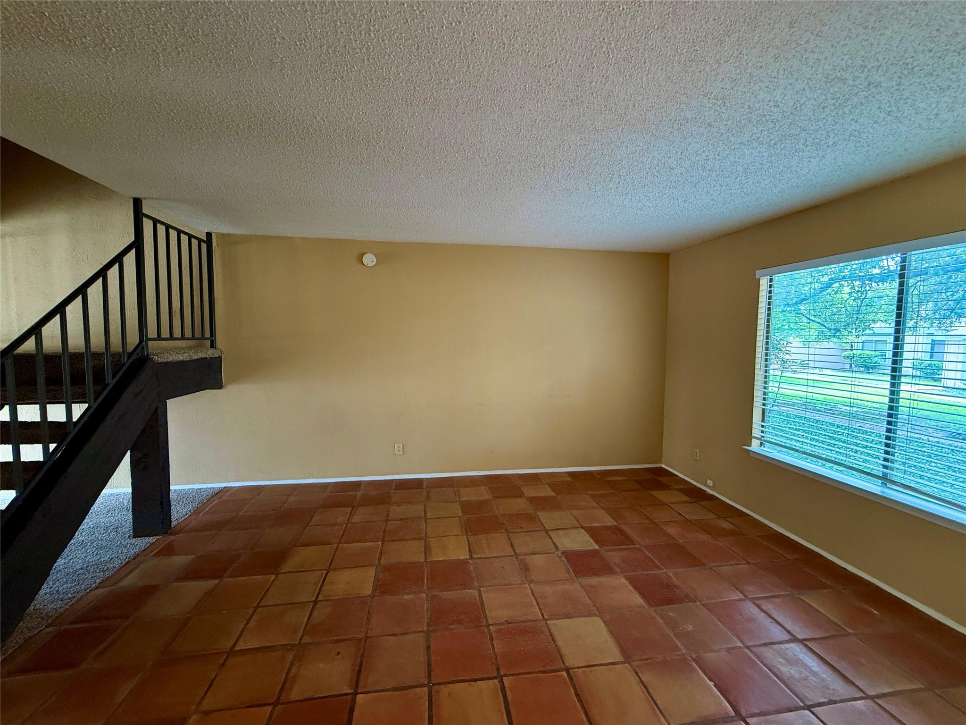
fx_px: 391
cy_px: 362
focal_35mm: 14
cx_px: 483
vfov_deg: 85.7
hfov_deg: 102.1
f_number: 2.2
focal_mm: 2.22
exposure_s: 1/60
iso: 250
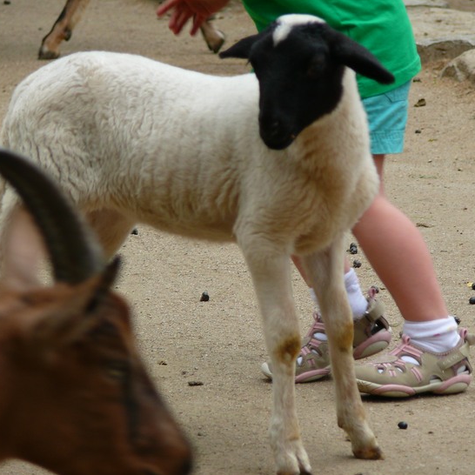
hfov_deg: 5.4
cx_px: 286
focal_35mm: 323
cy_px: 244
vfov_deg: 5.4
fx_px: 5014
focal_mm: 56.3
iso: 100
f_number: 3.6
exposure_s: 1/100
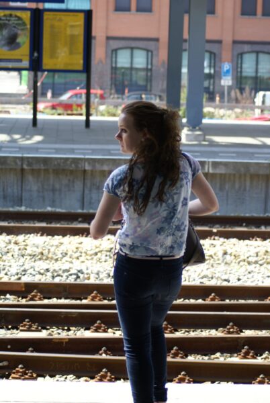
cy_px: 202
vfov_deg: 19.4
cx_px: 135
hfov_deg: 13.1
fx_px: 1177
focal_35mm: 105
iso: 100
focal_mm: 70
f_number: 4.5
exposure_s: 1/160
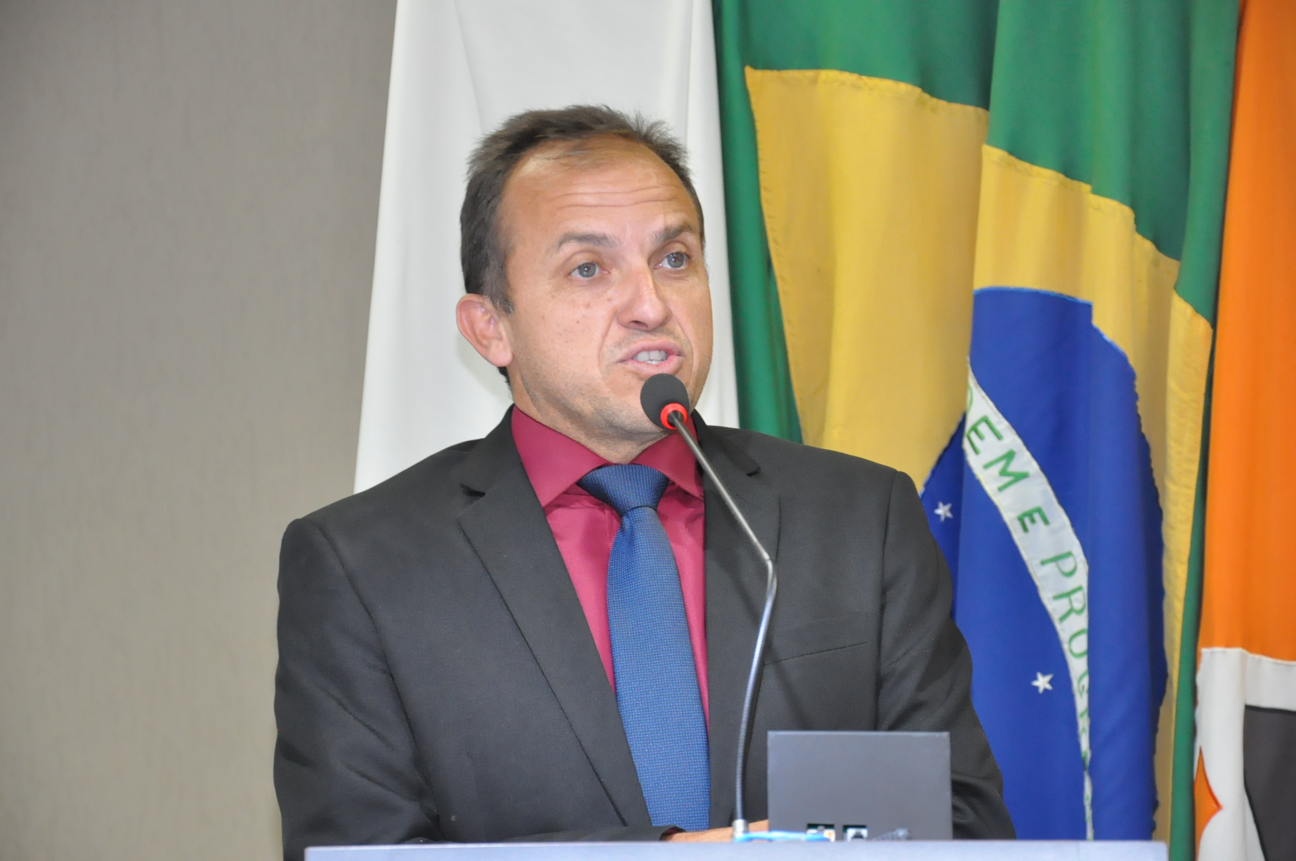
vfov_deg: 10.1
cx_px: 648
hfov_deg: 15.2
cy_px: 430
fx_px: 4854
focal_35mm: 135
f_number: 5.6
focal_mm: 90
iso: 2000
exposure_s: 1/60
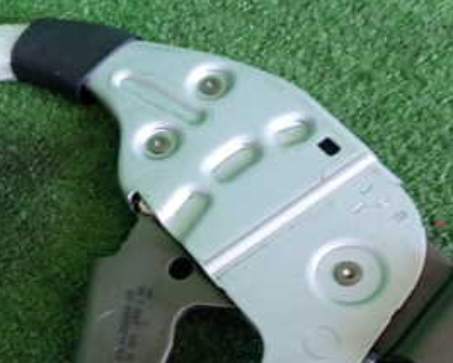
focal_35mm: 55
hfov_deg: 33.8
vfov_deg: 27.4
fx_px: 738
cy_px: 259
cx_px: 148
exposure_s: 1/30
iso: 200
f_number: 2
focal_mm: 4.5
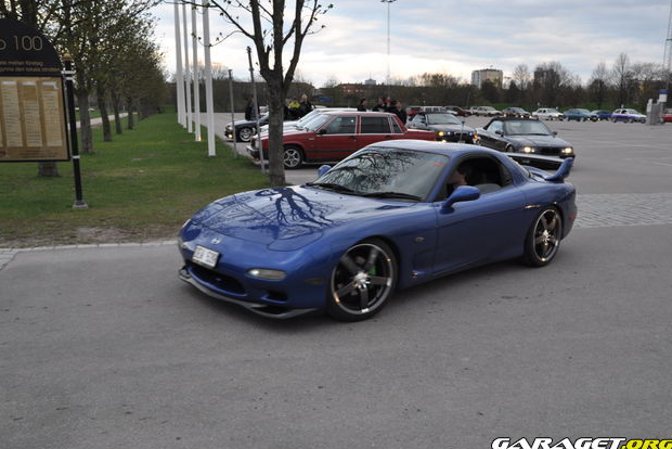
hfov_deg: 55.8
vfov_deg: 38.9
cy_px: 224
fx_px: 635
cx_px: 331
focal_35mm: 34
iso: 400
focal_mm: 22
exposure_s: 1/100
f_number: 5
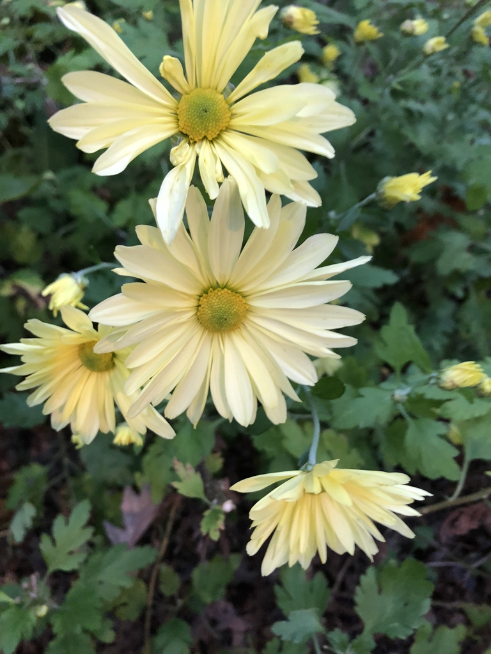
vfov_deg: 63.4
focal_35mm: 28
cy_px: 327
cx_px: 246
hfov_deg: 49.7
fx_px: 530
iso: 50
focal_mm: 3.99
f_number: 1.8
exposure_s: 1/15
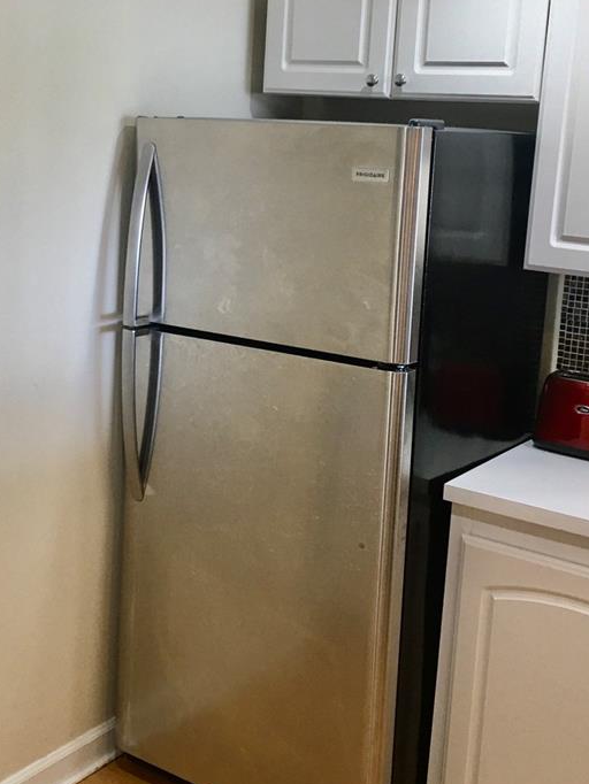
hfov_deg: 28.4
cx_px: 197
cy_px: 313
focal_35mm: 51
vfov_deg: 37.3
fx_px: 1156
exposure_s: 1/15
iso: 32
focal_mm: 4.15
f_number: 2.2
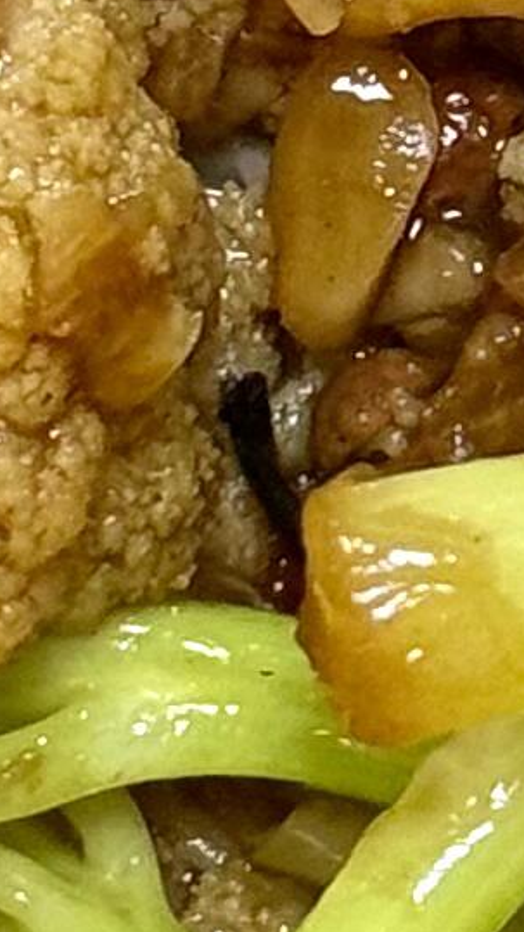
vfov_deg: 5.5
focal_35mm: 391
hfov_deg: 3.1
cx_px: 393
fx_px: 9663
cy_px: -581
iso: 125
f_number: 1.78
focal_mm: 6.76
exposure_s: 1/48
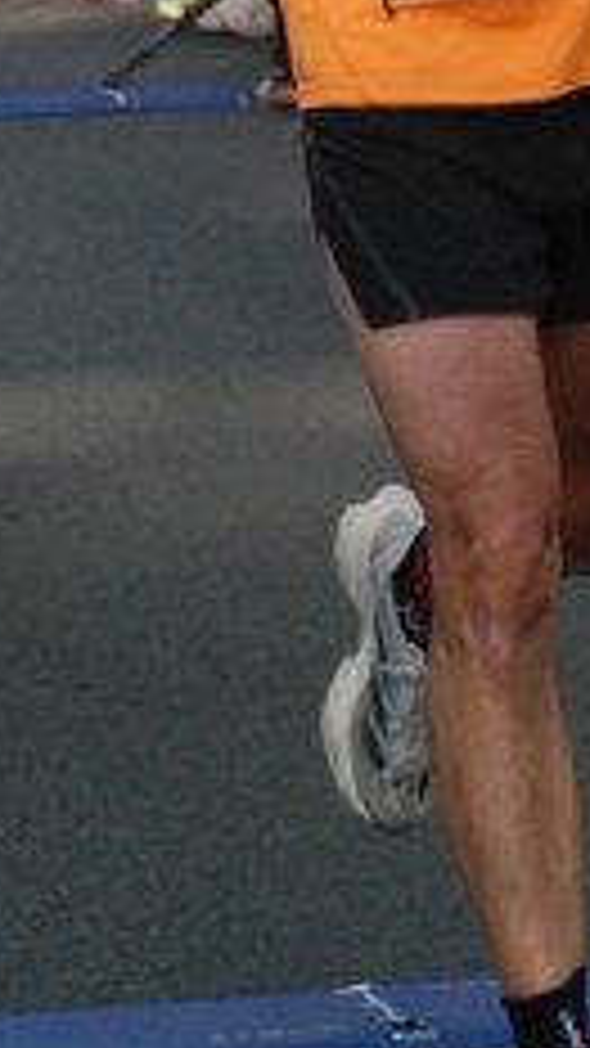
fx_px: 10721
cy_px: -27
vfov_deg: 5.6
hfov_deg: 3.1
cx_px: 691
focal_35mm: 385
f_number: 5.6
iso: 1000
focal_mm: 95
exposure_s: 1/250
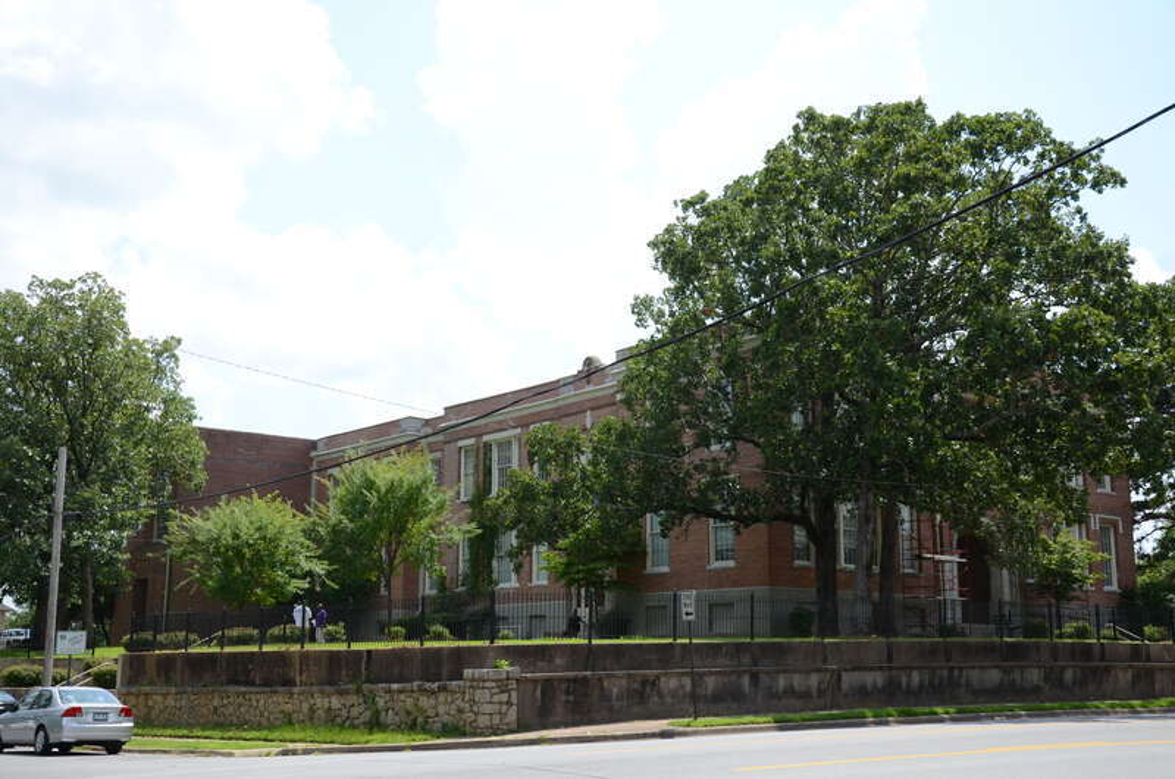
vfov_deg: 31.8
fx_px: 1368
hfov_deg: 46.5
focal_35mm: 42
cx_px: 588
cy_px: 390
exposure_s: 1/800
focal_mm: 28
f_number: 5.6
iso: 250
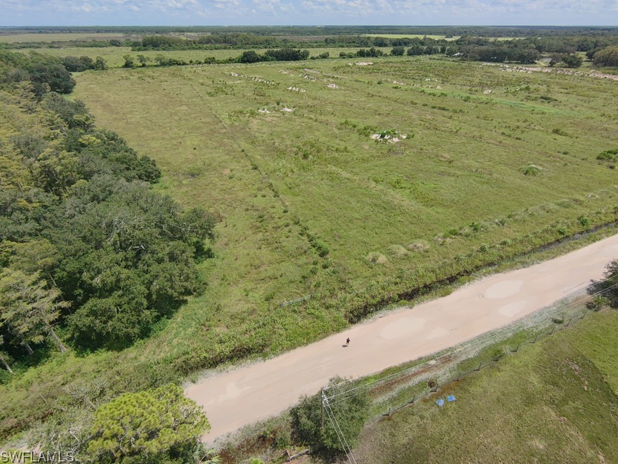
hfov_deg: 87.7
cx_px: 323
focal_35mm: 18
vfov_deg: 71.6
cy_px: 225
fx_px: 321
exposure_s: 1/1587
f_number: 2.8
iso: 100
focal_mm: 17
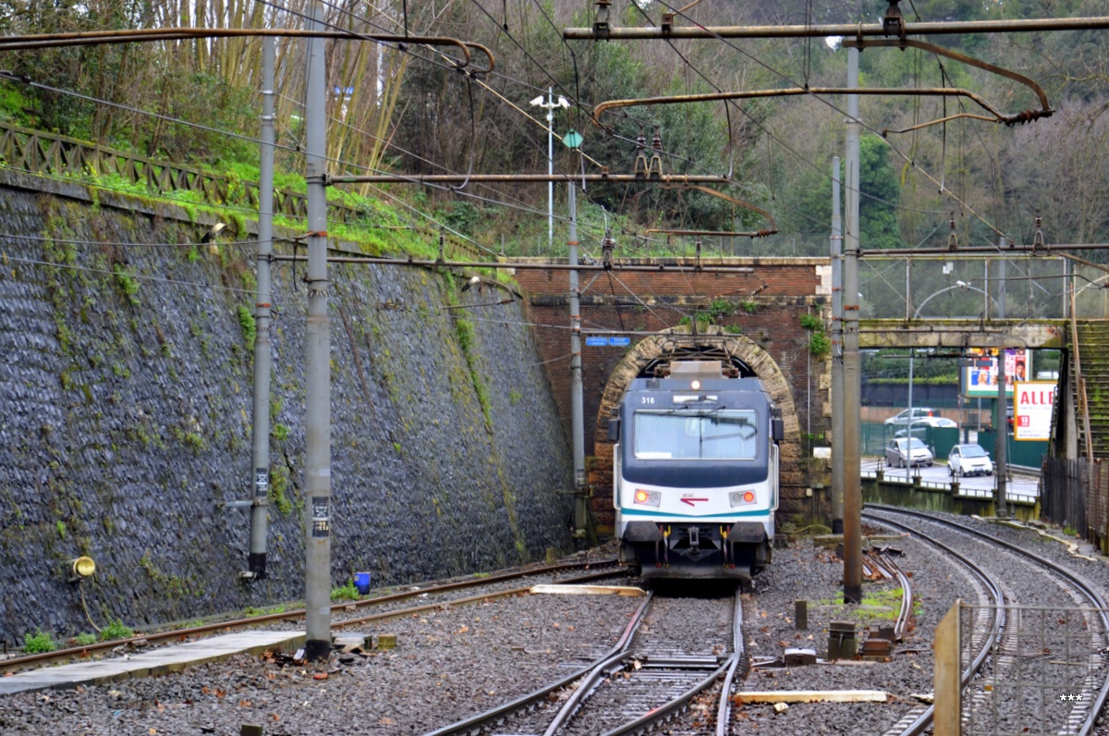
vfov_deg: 13.0
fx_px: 3229
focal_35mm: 105
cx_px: 554
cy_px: 368
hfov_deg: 19.5
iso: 400
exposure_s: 1/80
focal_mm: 70
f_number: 5.3
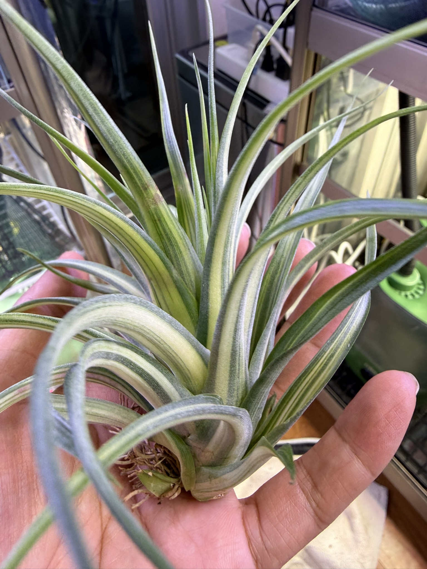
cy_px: 284
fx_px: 395
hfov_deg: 56.8
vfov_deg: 71.6
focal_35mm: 24
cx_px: 214
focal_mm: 2.22
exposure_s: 1/100
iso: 100
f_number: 2.2
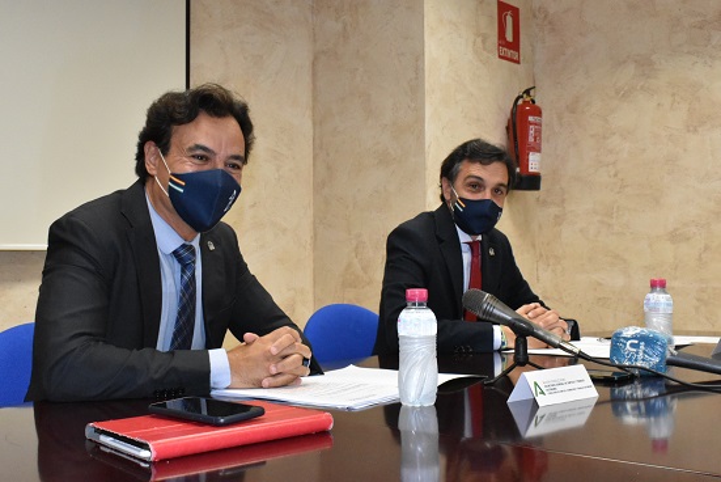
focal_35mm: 44
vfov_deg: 30.9
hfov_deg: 44.9
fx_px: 872
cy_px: 241
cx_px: 360
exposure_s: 1/60
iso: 5000
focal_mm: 29
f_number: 13
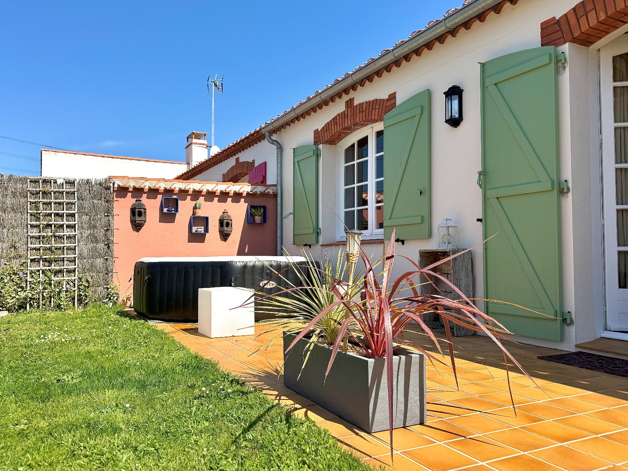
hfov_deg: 71.6
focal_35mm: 24
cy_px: 236
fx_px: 435
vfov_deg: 56.8
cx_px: 314
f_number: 1.78
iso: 80
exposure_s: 1/4950
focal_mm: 6.76
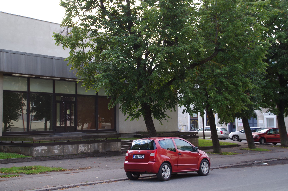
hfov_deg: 40.4
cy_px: 96
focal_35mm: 49
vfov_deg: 27.4
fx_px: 391
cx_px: 144
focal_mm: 33
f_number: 4
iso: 200
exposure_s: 1/60
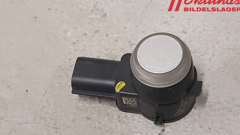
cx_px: 119
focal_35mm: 29
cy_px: 83
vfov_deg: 39.9
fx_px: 185
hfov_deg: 66.1
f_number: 1.7
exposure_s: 1/50
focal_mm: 3.93
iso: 200
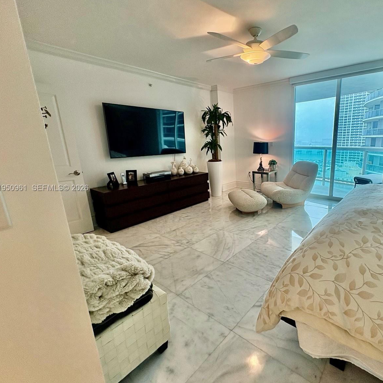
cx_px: 249
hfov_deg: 81.7
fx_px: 213
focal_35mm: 17
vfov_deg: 84.0
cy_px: 188
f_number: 2.2
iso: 100
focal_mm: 2.22
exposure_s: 1/127
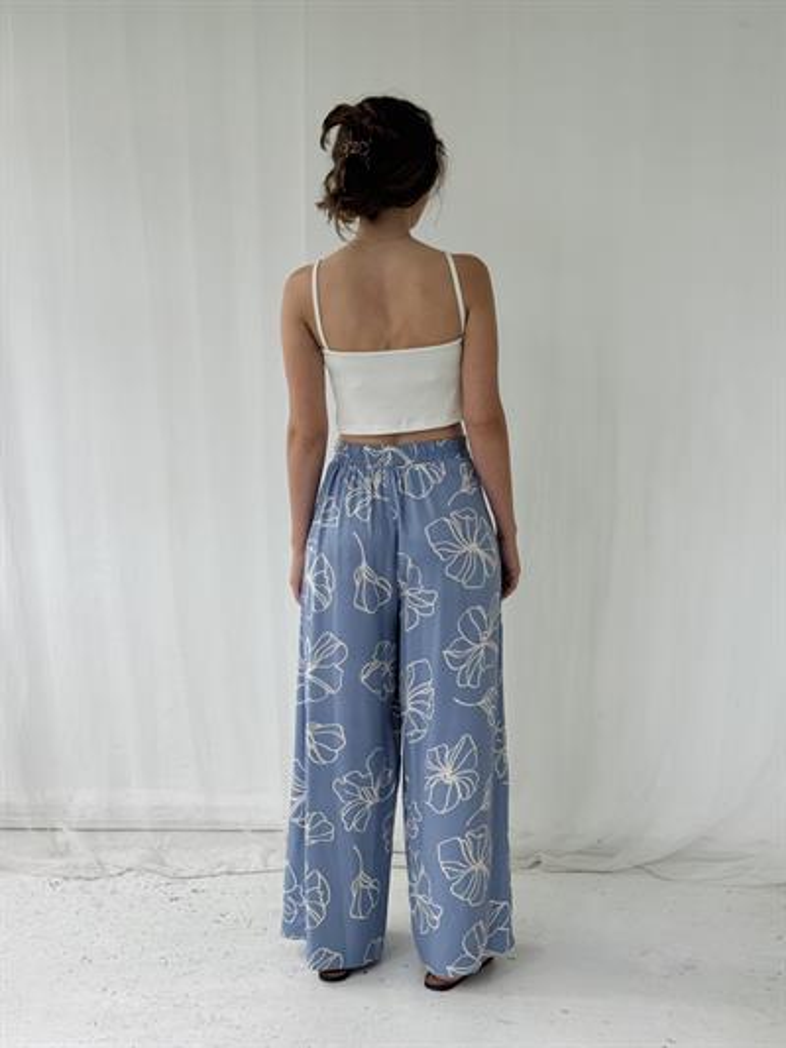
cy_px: 524
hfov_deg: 30.3
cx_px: 393
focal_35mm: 48
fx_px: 1453
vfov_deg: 39.6
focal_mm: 6.76
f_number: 1.78
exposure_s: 1/609
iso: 64
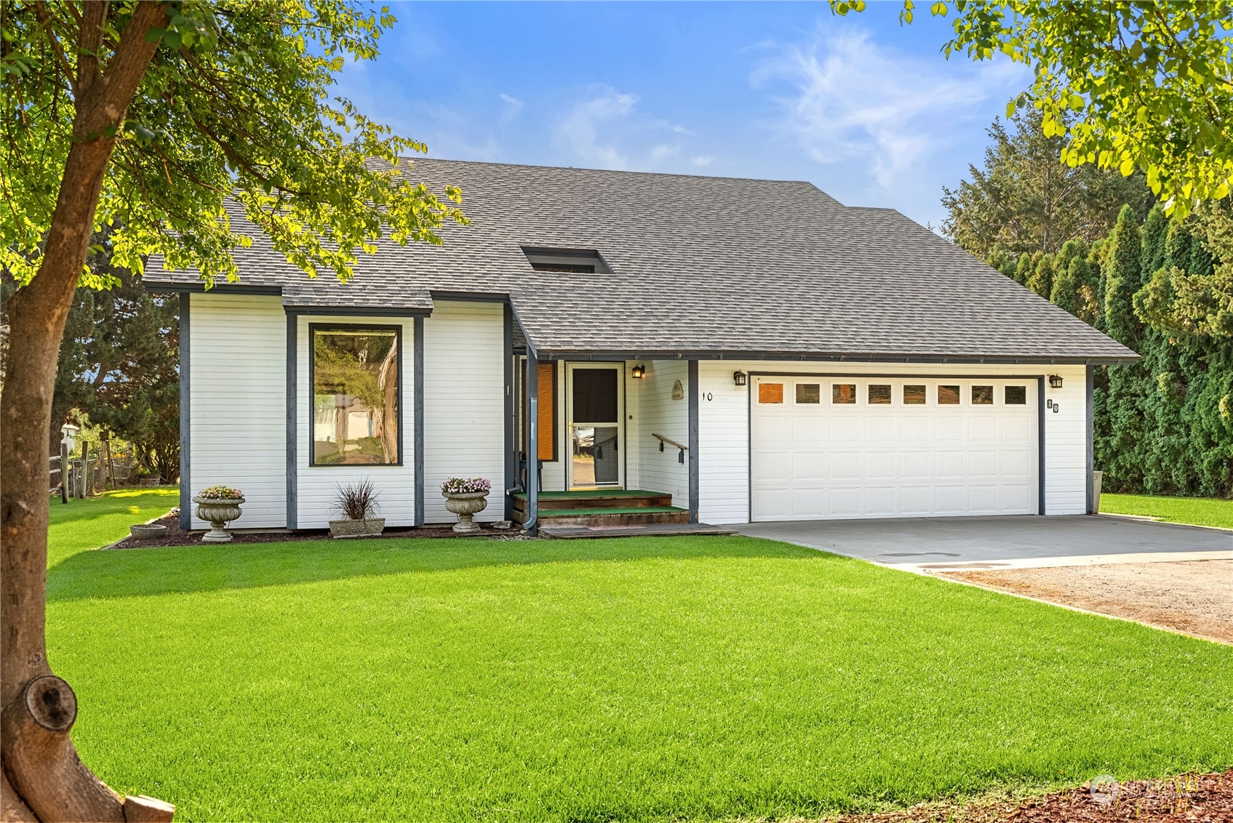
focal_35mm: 33
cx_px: 616
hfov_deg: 57.1
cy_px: 412
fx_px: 1134
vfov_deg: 39.9
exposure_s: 1/125
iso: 100
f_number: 5
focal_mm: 33.1
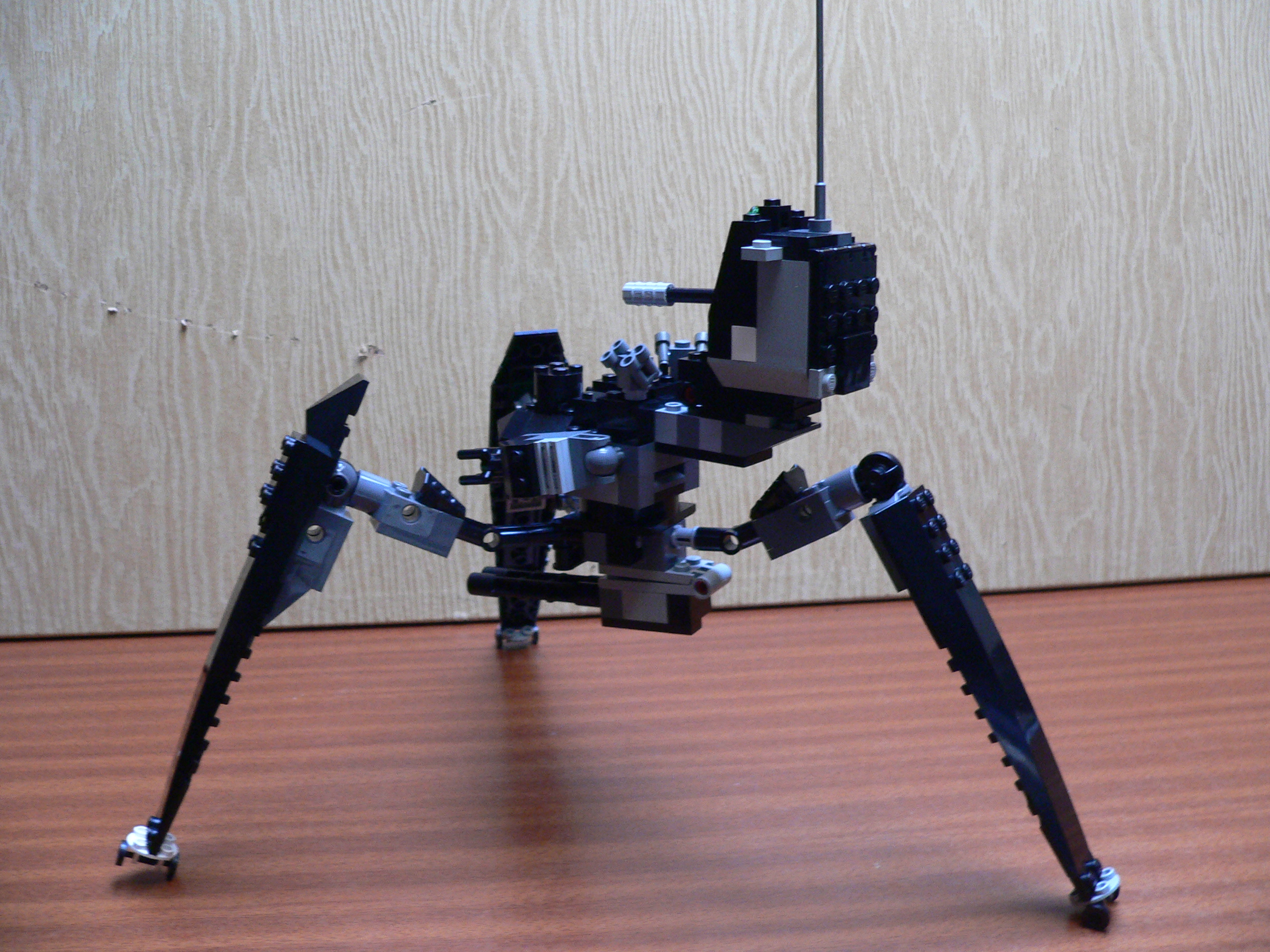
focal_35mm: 36
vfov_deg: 39.7
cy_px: 476
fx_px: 1321
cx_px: 635
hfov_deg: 51.4
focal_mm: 6
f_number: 2.8
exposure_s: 1/30
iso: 200
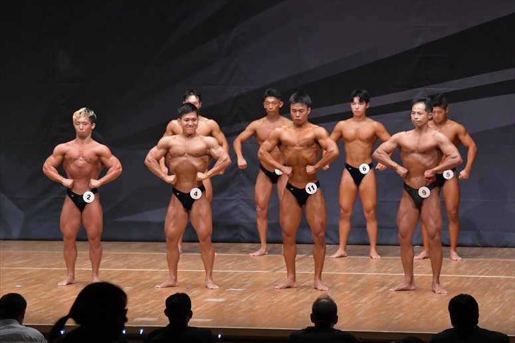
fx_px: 2617
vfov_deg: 7.5
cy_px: 172
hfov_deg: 11.2
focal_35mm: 183
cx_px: 258
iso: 6400
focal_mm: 122
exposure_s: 1/400
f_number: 5.6
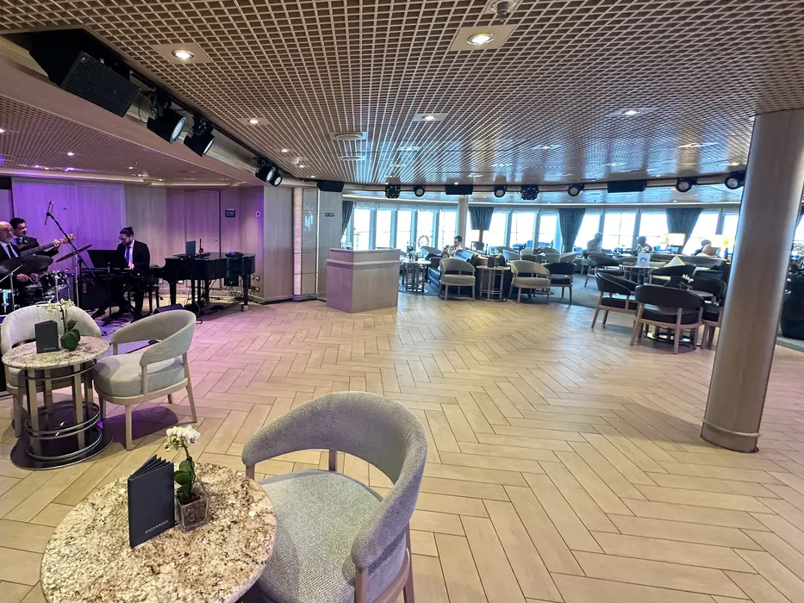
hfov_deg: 85.7
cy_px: 278
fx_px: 418
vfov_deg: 71.5
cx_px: 292
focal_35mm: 18
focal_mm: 2.22
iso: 200
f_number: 2.2
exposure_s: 1/60
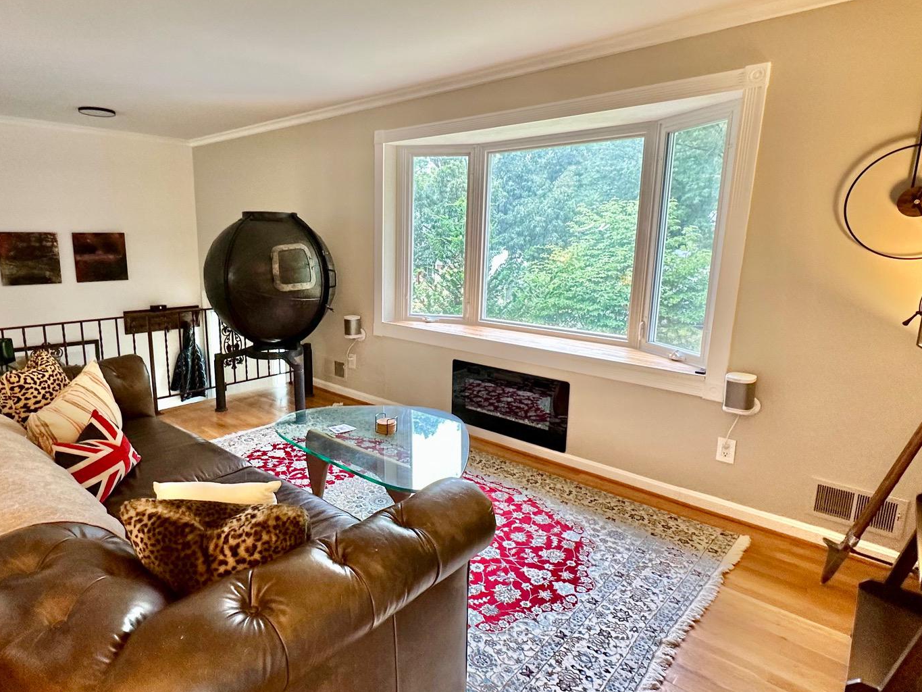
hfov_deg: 78.5
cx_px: 397
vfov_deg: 63.5
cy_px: 343
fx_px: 559
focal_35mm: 21
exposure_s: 1/60
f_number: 2.2
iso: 160
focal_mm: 2.22
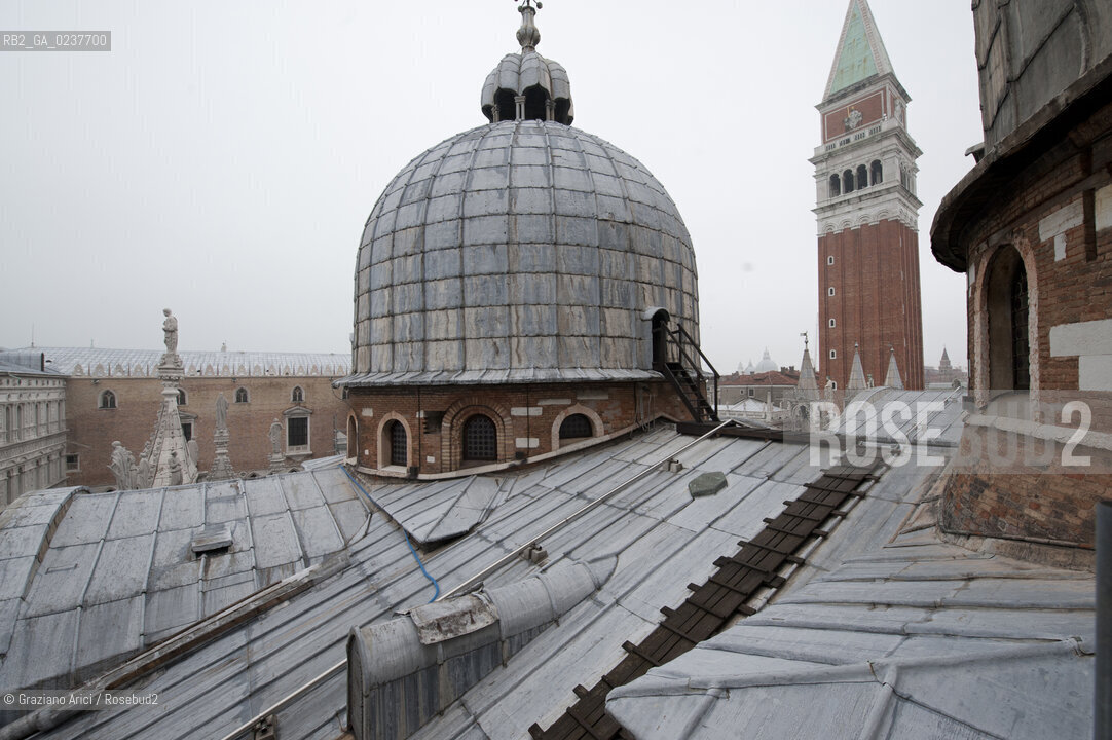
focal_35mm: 14
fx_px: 432
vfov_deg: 81.1
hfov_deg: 104.3
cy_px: 370
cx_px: 556
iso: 800
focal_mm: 14
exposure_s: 1/250
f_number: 8
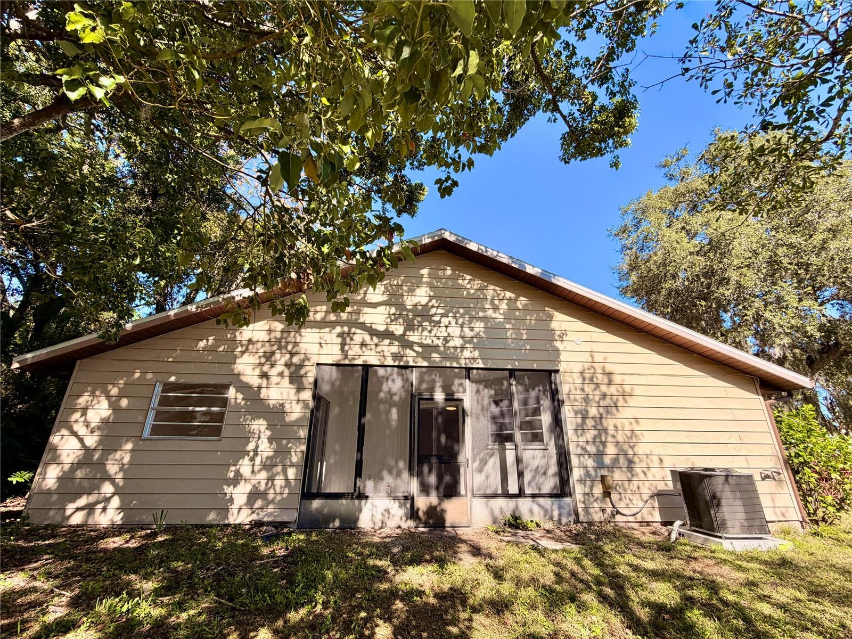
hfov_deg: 102.1
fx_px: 345
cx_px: 426
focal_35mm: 14
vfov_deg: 85.7
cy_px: 320
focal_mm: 2.22
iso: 40
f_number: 2.2
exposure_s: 1/549
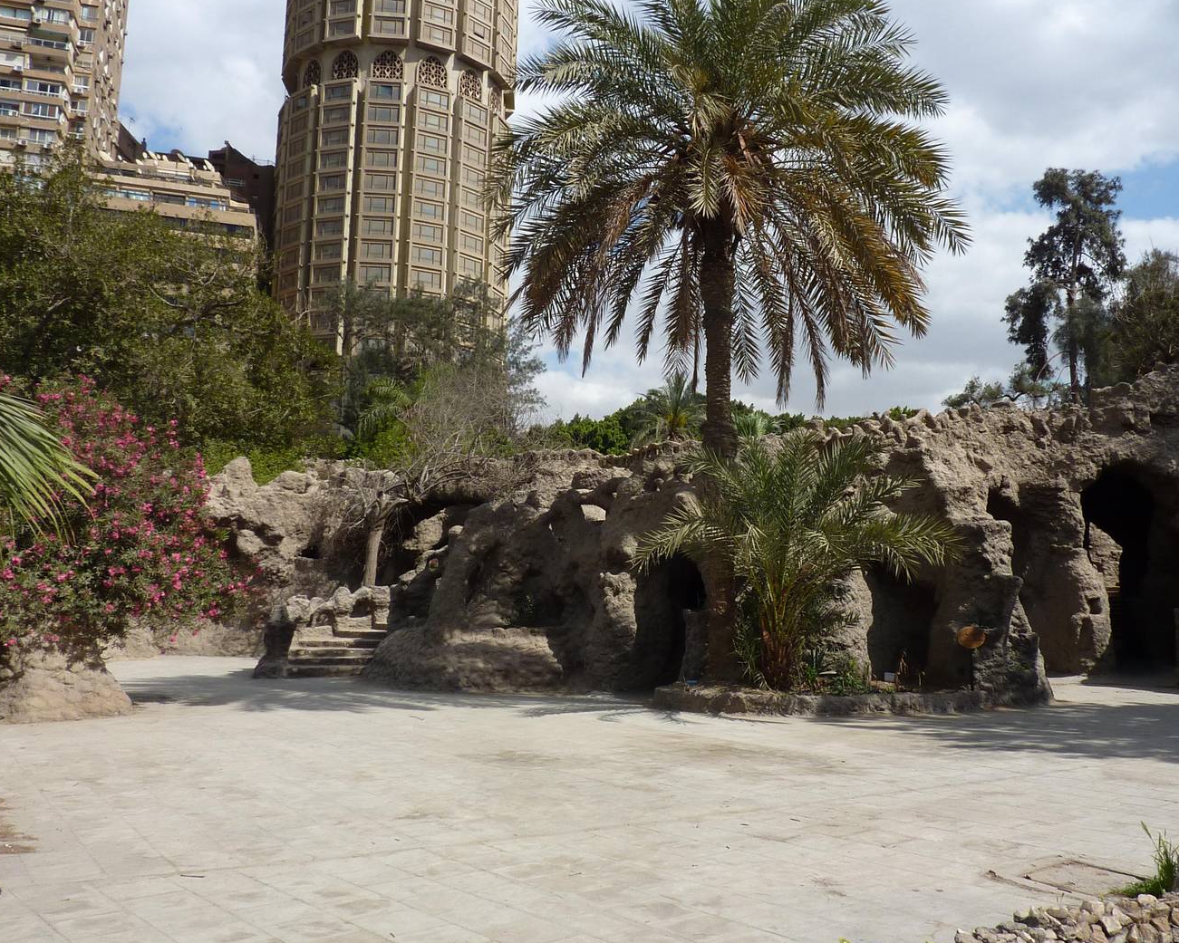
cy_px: 422
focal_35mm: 30
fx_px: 1047
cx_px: 672
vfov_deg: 48.4
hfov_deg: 58.5
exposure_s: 1/500
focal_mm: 4.1
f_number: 5
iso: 80
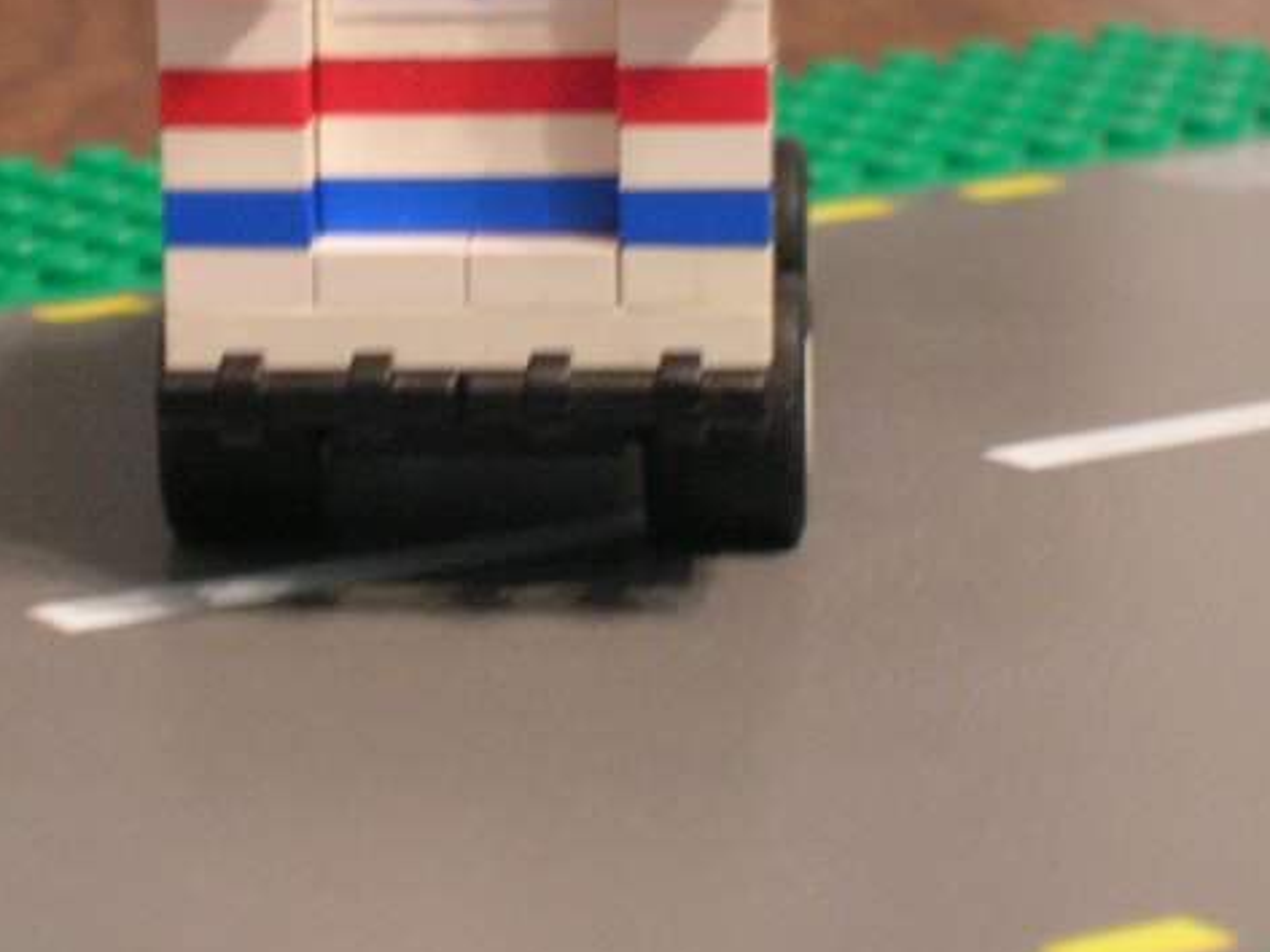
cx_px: 433
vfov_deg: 9.6
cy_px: 246
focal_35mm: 155
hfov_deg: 12.7
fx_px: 5687
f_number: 4.7
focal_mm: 15.7
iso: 200
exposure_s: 1/1.5
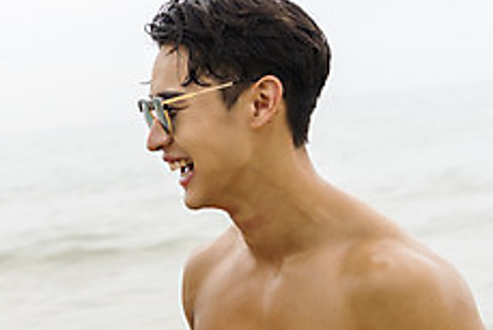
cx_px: 66
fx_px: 1288
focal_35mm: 94
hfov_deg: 21.3
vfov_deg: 14.4
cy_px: 315
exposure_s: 1/3200
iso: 200
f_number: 2.8
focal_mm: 36
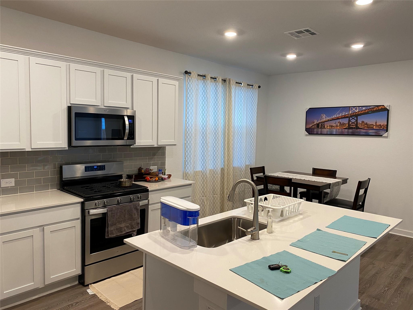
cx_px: 206
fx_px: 310
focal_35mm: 26
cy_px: 155
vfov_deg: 53.1
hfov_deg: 67.3
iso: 80
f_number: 1.8
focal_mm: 4.25
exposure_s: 1/60
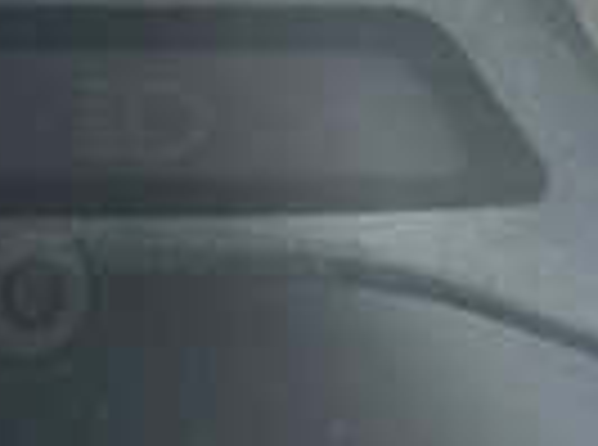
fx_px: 3377
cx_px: -917
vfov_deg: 7.2
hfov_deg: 9.0
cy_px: -487
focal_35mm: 196
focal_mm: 5.7
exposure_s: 1/87
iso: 64
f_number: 1.5
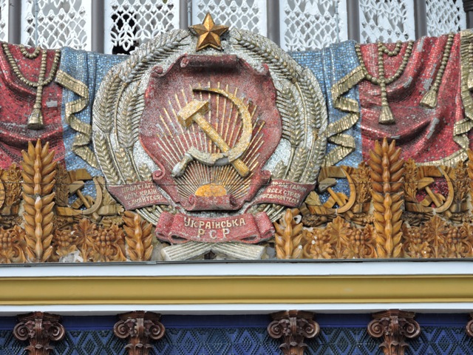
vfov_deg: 6.6
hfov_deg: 8.8
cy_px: 178
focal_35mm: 225
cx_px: 236
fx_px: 3074
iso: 140
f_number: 4.6
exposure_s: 1/200
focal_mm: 40.1
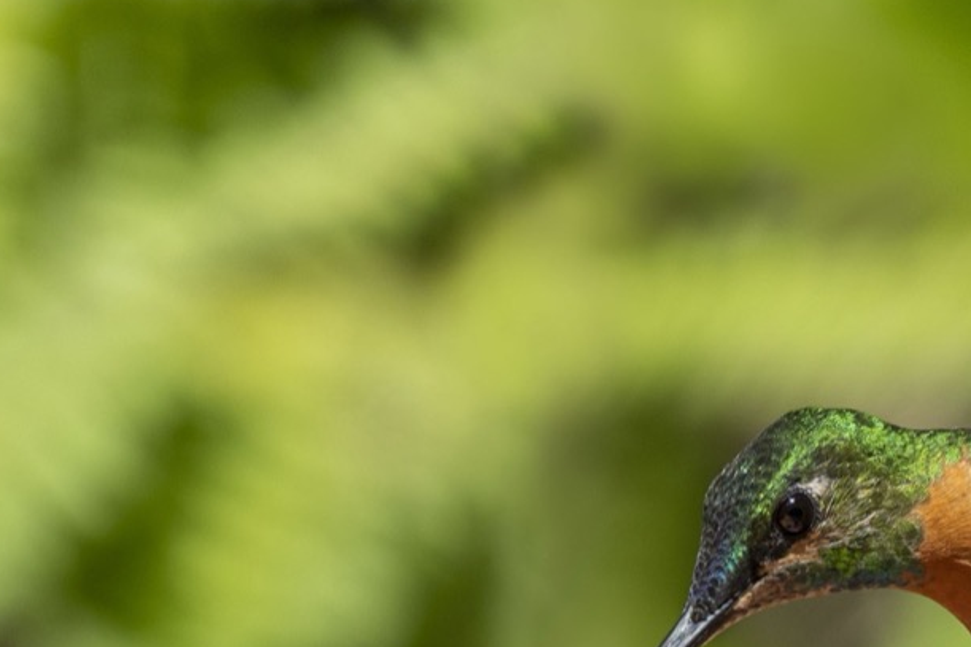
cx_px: 1124
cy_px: 572
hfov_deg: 1.3
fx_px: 42386
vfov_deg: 0.9
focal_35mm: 1572
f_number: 8
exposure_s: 1/1000
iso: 500
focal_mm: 600
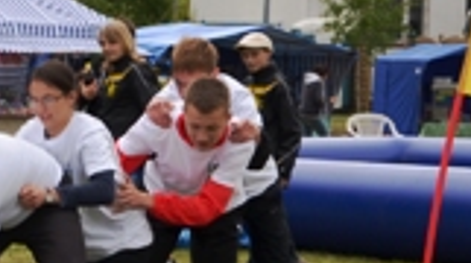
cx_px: -219
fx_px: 2494
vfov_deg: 6.0
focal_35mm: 200
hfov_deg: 10.4
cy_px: 126
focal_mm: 32
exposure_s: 1/200
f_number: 8
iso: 100
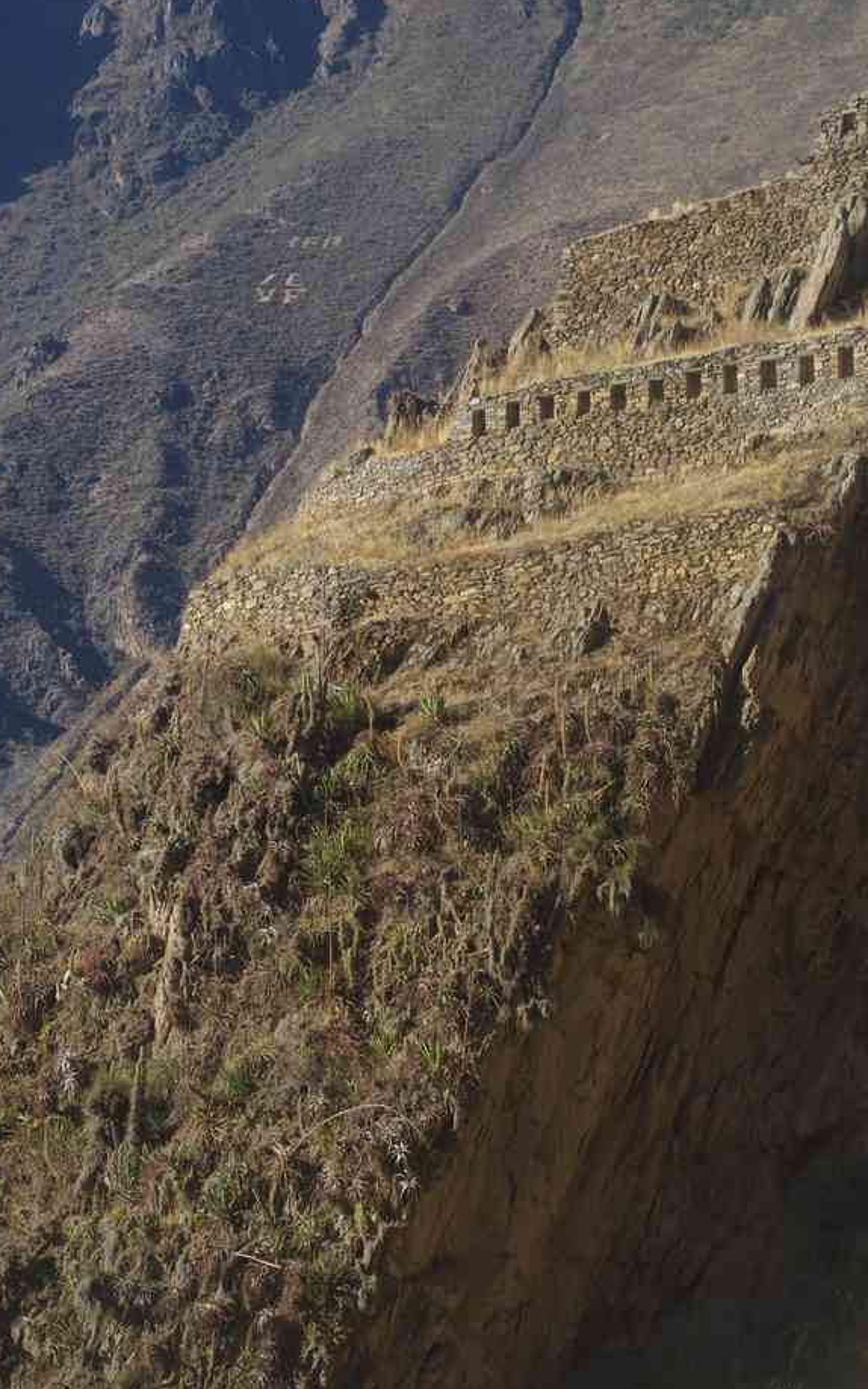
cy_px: 698
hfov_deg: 18.2
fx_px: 2707
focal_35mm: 72
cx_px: 488
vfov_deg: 28.8
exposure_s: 1/80
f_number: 10
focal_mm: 43
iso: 200
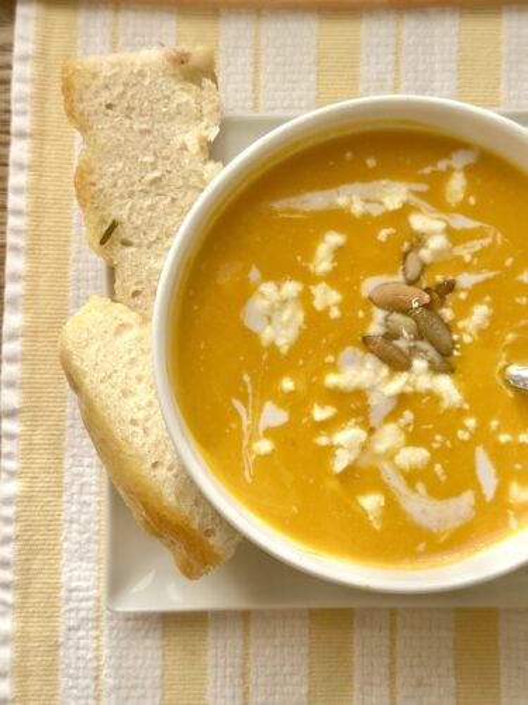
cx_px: 264
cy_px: 352
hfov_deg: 30.3
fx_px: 976
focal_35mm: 48
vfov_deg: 39.7
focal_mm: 6.86
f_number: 1.78
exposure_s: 1/980
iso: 80
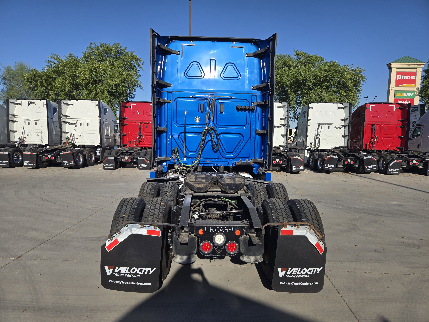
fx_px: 285
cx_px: 214
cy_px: 161
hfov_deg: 73.9
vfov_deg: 58.9
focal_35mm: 23
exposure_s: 1/2456
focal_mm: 5.4
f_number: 1.8
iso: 25
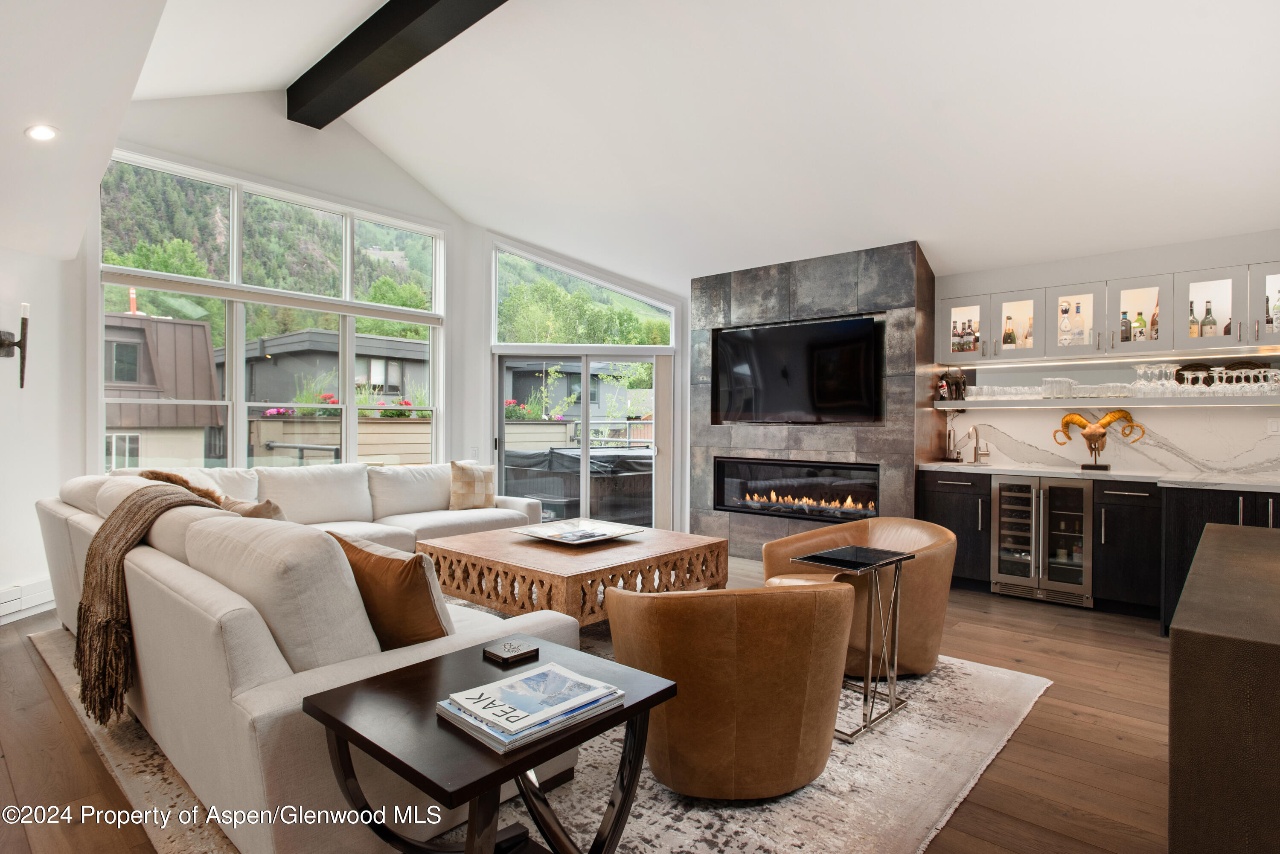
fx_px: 676
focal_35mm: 19
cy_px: 427
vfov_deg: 64.6
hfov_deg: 86.9
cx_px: 640
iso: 640
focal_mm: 19
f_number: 7.1
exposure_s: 1/40
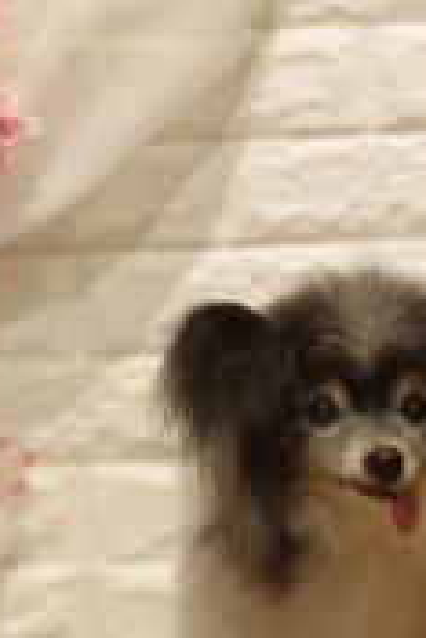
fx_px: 3029
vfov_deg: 11.9
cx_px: 328
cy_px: 554
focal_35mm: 171
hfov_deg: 8.0
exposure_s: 1/160
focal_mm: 50
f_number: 3.5
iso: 250
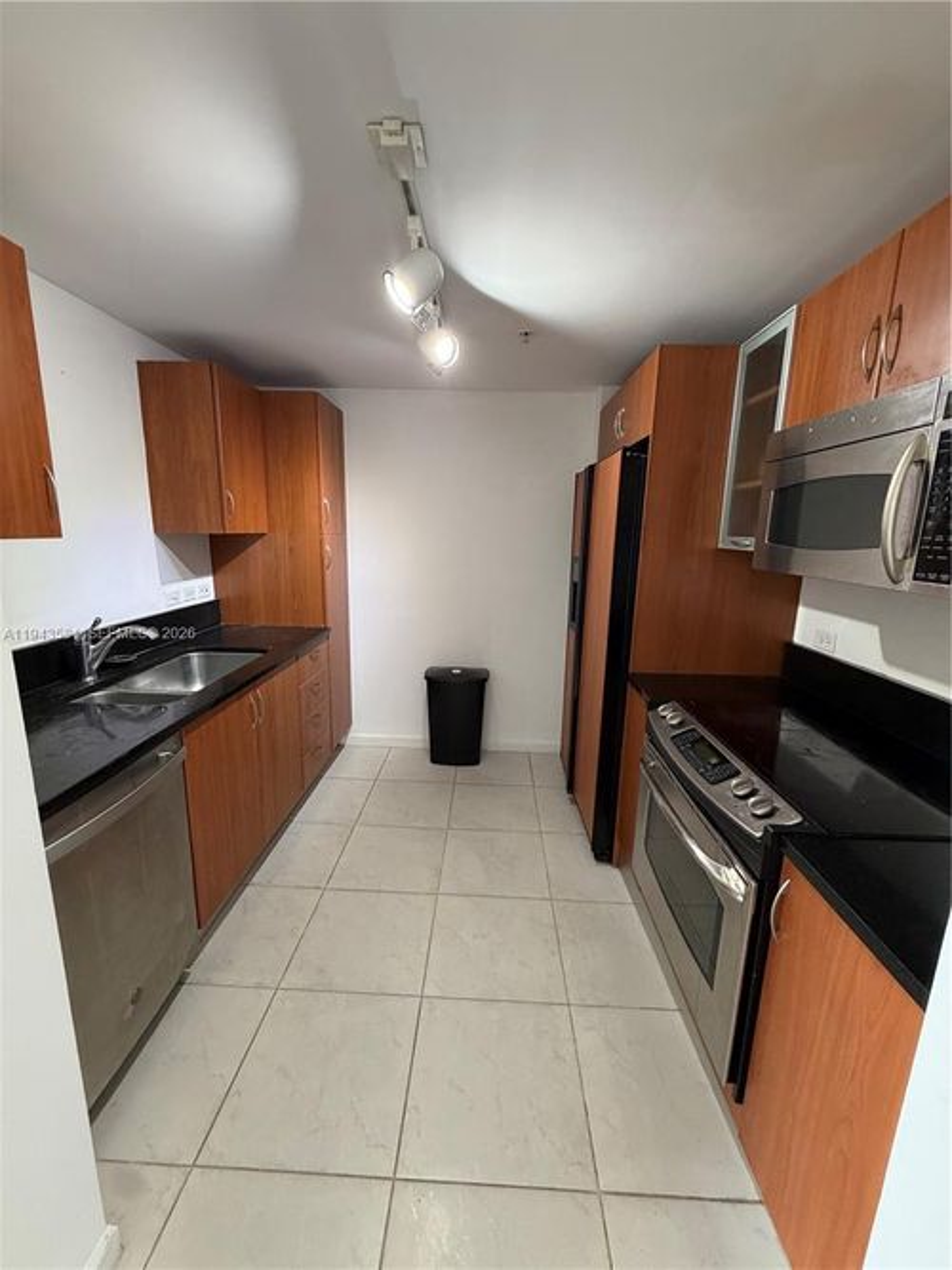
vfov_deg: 102.1
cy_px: 635
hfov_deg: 85.7
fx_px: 514
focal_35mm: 14
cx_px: 476
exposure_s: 1/60
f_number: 2.2
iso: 320
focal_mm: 2.22
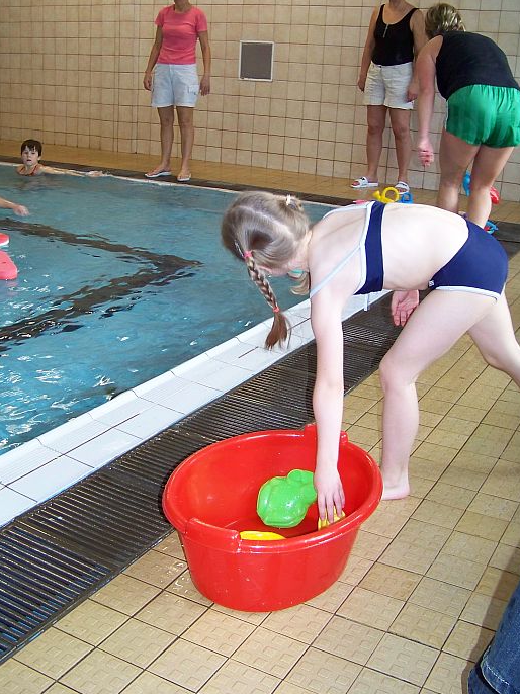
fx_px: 842
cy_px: 322
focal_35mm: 42
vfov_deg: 44.8
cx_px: 236
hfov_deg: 34.3
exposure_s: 1/30
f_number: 2.8
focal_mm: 5.85
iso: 200
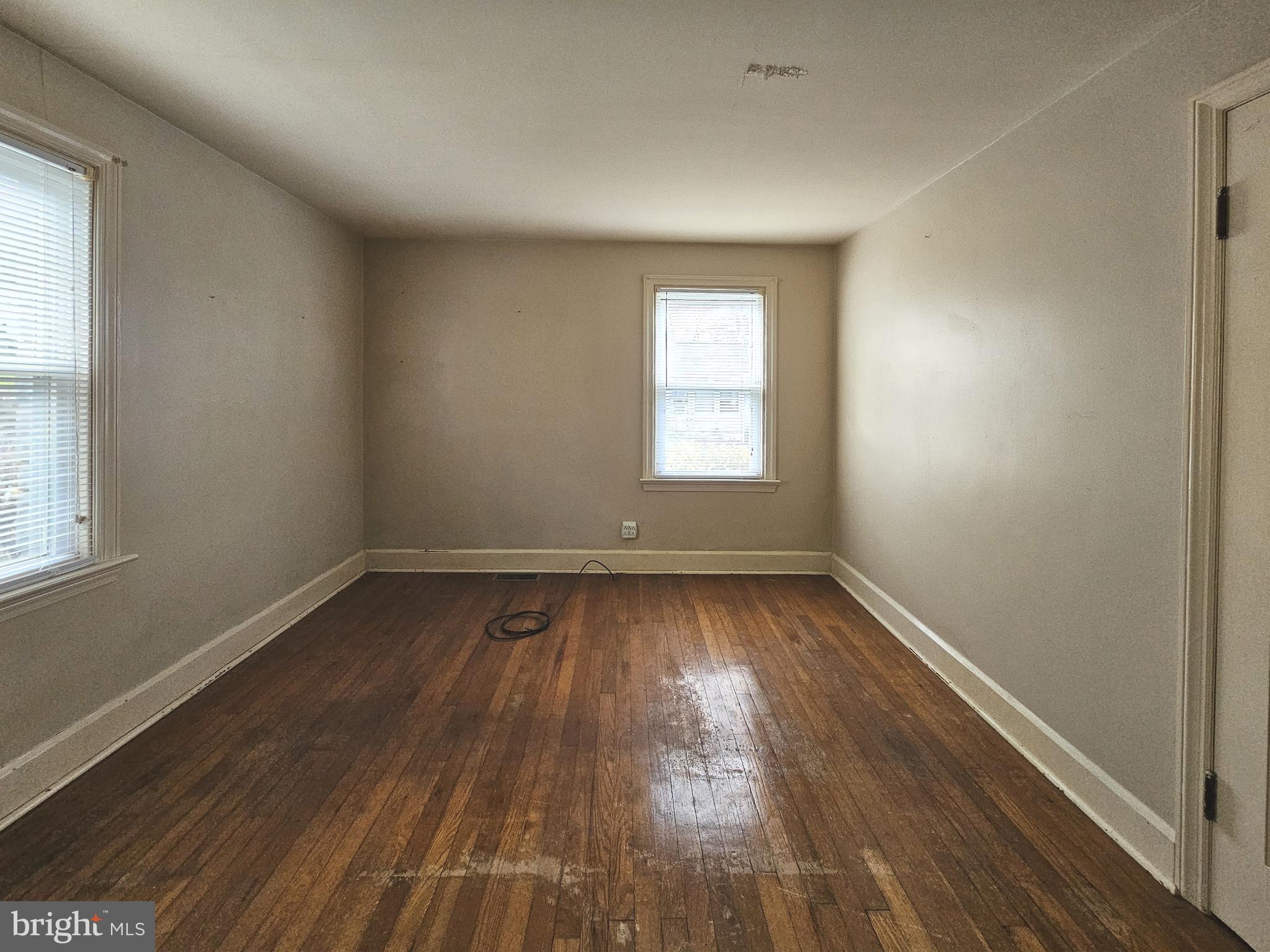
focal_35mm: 13
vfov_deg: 89.9
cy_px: 476
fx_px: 477
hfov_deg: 106.2
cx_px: 635
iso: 320
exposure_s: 1/77.4
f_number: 2.2
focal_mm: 2.2
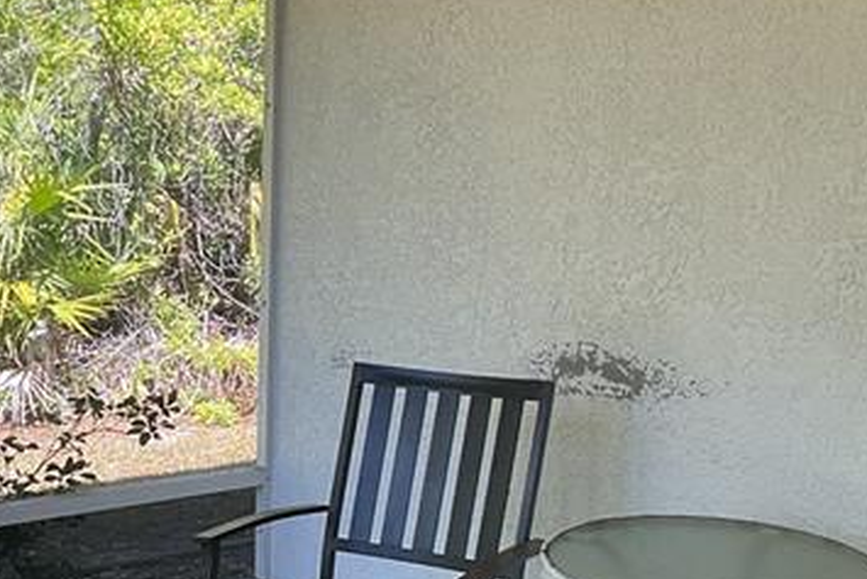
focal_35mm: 87
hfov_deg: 22.9
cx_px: 139
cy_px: 515
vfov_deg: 15.5
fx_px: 2096
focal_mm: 3
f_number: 1.8
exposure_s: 1/135
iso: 16
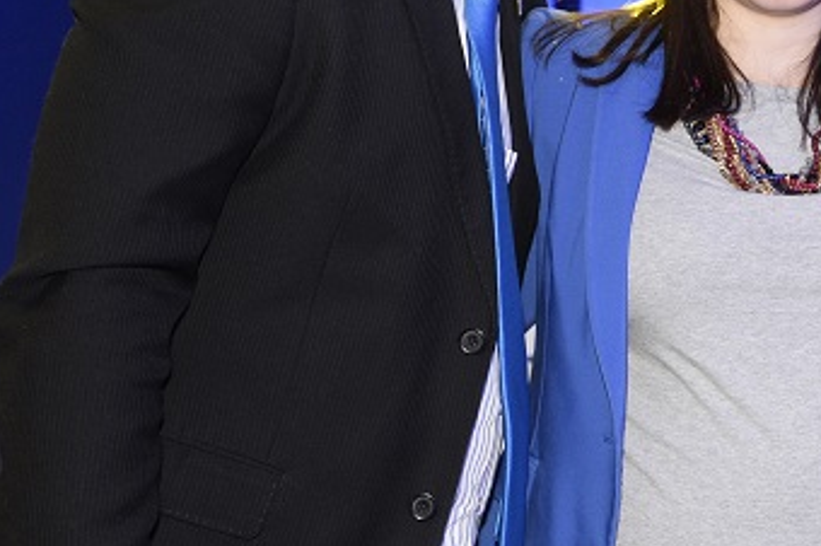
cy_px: 246
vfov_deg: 13.4
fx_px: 2324
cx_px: 1000
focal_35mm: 102
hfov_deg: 18.9
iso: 1100
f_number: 4
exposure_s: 1/60
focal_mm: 35
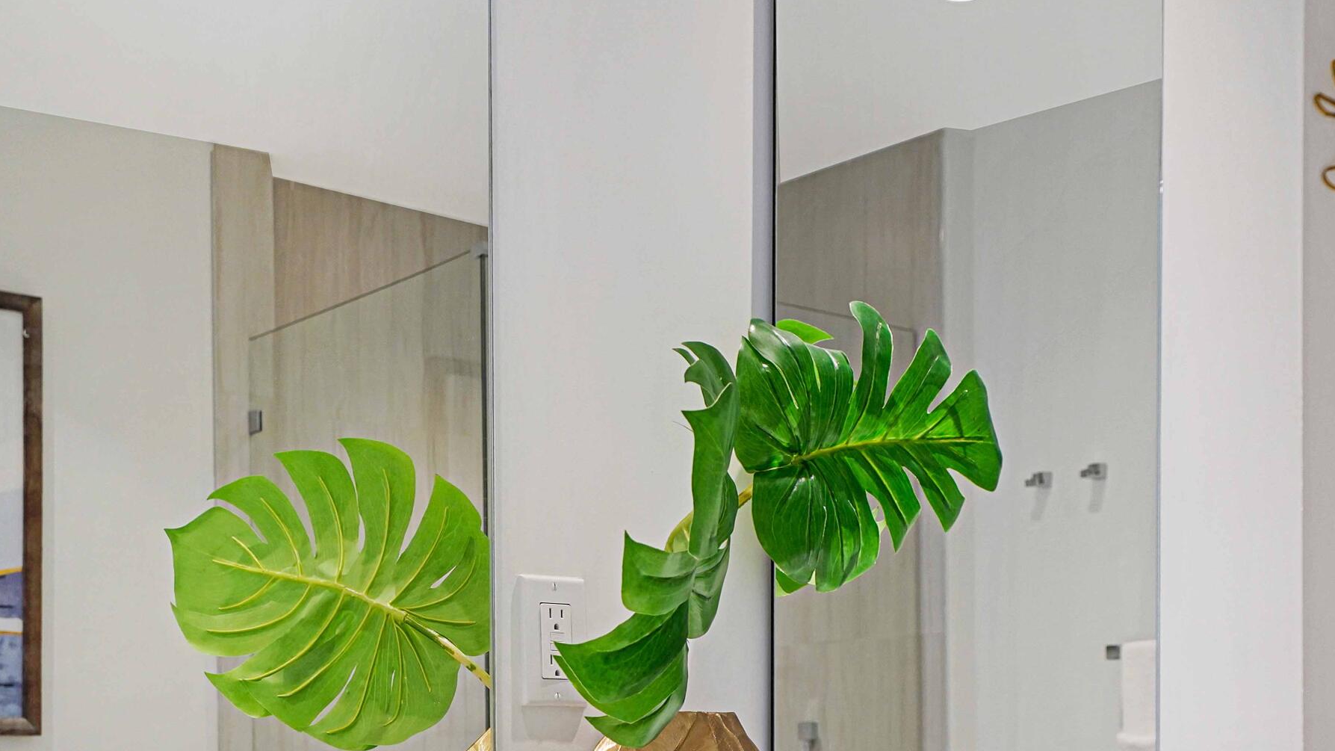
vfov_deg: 22.8
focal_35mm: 51
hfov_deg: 40.6
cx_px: 664
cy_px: 709
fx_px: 1805
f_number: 5
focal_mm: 29
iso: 1600
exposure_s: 1/200
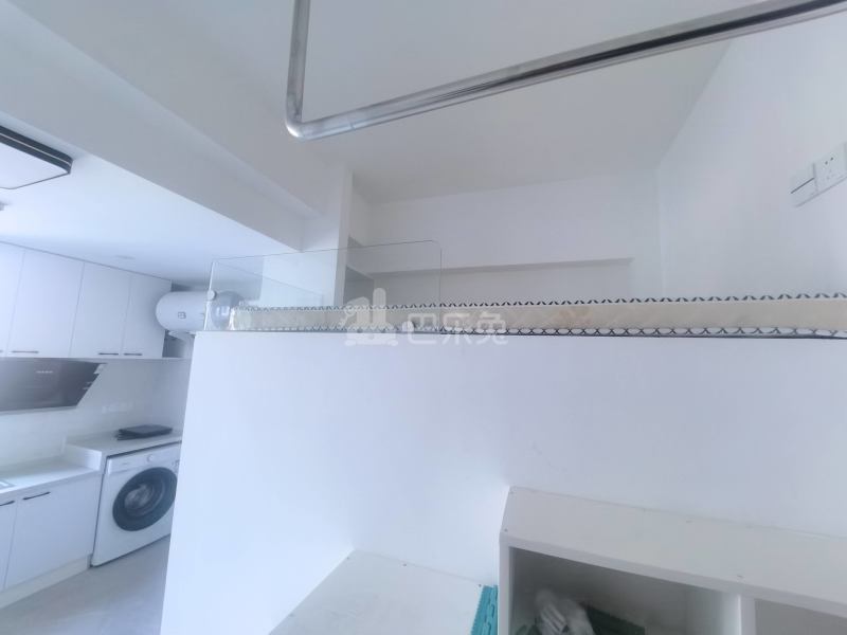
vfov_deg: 89.9
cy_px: 318
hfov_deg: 106.2
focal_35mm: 13
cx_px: 424
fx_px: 318
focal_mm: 1.76
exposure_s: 1/50
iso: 250
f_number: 2.2
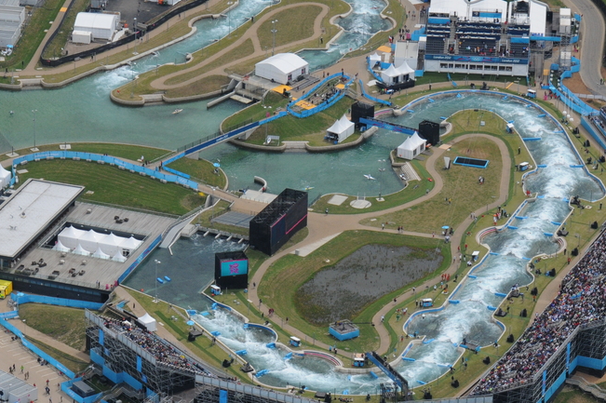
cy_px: 341
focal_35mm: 235
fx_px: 3951
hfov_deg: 8.8
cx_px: 307
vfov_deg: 5.8
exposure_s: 1/500
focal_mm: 85
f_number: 11
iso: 400
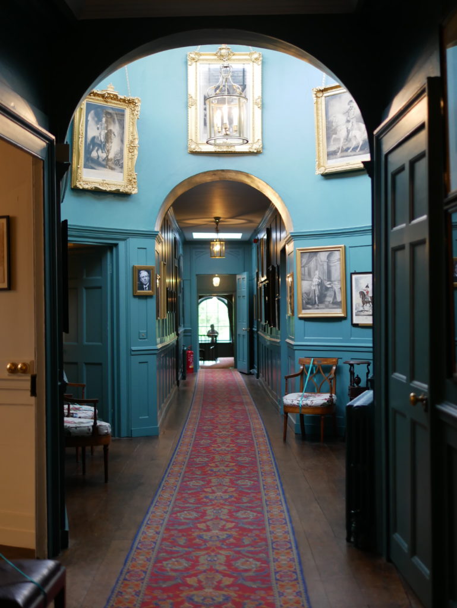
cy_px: 304
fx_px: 879
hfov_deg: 29.1
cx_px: 228
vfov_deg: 38.2
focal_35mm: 50
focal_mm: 25
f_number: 1.4
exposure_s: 1/60
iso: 640
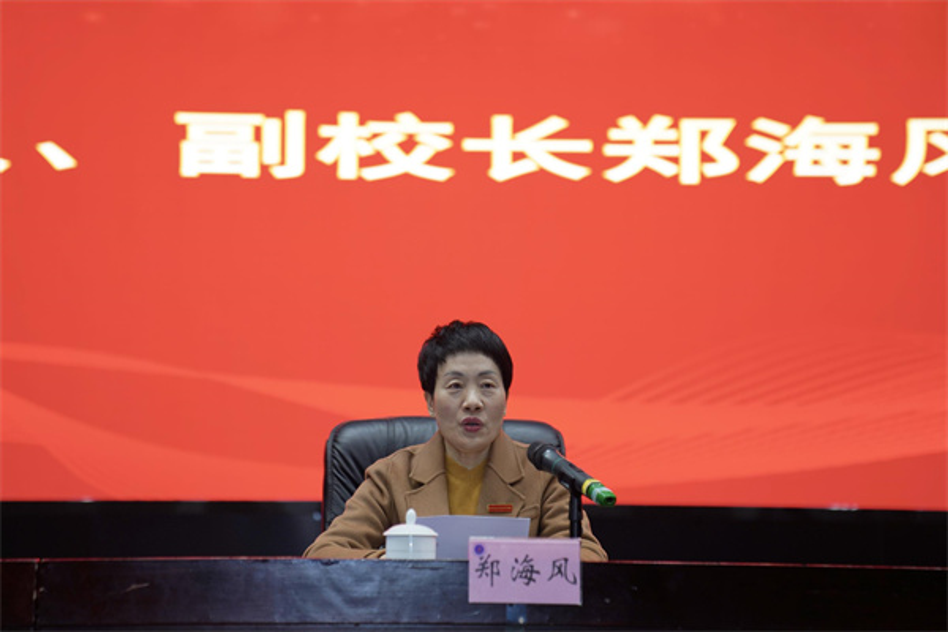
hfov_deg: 28.8
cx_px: 474
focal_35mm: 70
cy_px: 316
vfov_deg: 19.5
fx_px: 1843
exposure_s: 1/80
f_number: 2.8
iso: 320
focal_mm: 70
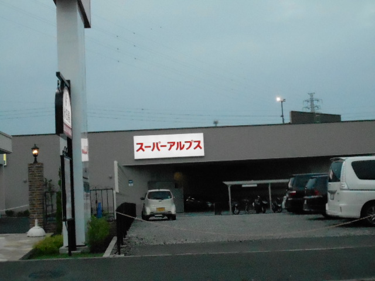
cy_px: 140
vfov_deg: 25.2
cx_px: 188
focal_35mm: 58
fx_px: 628
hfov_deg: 33.2
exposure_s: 1/800
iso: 3200
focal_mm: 10
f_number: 4.9
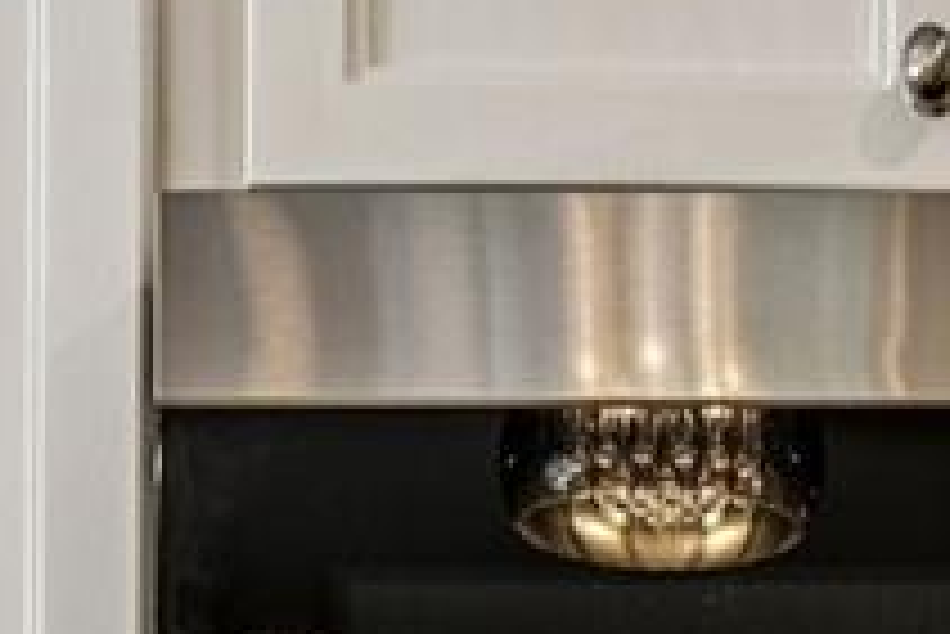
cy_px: 1187
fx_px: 2493
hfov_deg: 20.5
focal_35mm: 94
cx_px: 1063
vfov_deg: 13.0
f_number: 11
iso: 400
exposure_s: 1/15
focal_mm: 19.5
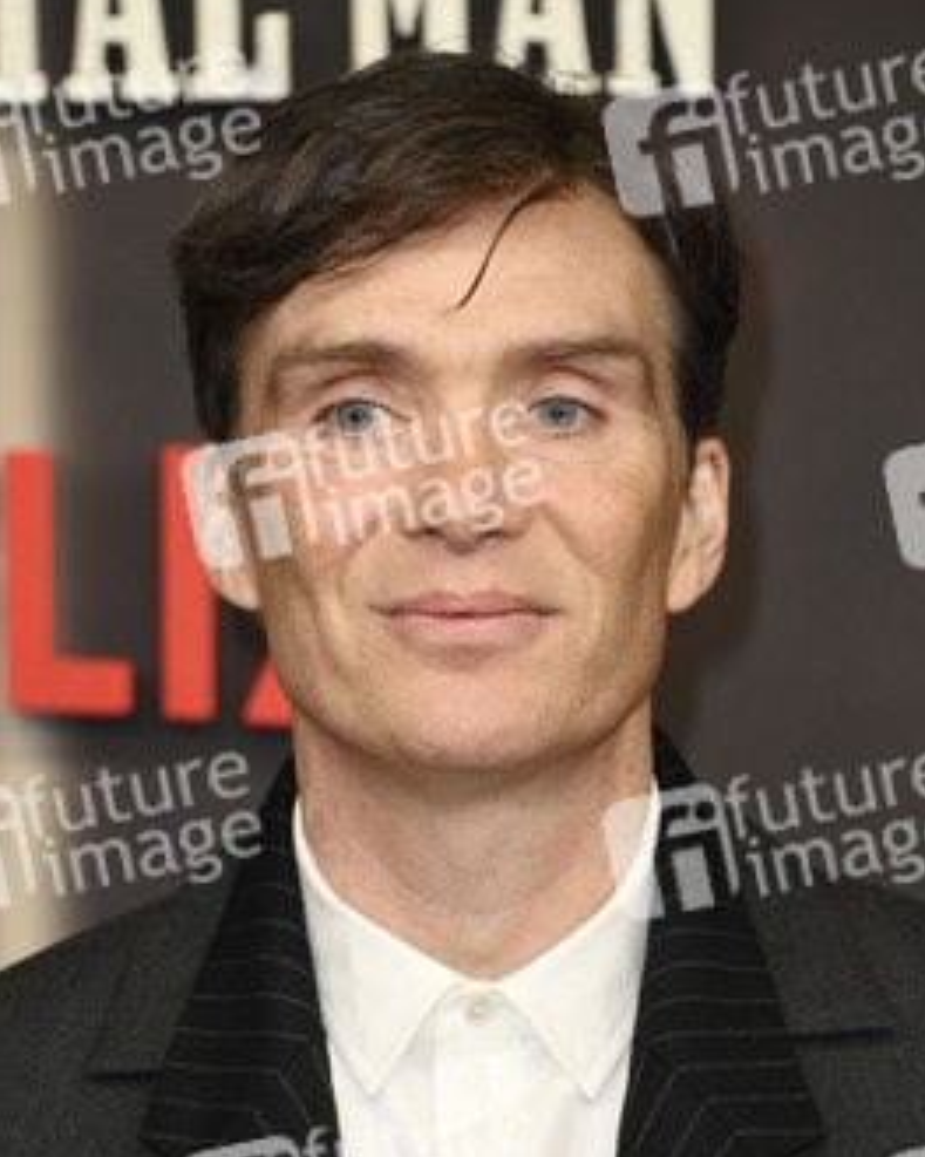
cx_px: 464
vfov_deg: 5.7
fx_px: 11709
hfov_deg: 4.5
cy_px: 661
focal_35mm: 342
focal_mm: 300
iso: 500
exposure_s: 1/250
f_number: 5.6
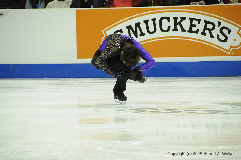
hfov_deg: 6.9
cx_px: 120
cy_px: 80
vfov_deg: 4.6
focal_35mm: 300
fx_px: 2005
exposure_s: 1/640
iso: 3200
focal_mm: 200
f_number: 5.6
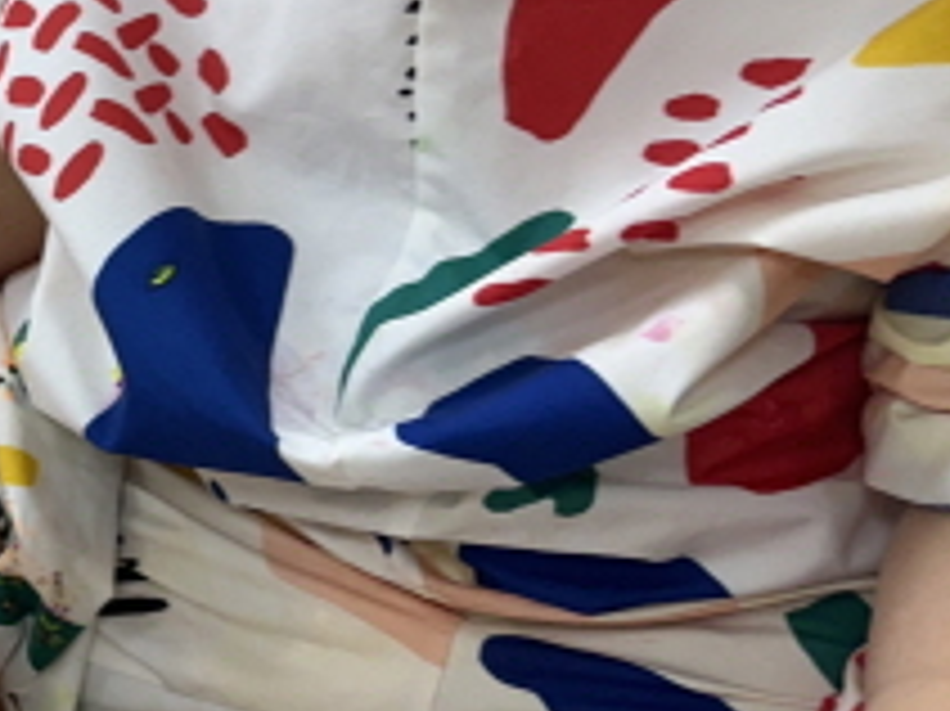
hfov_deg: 20.5
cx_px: -464
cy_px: 72
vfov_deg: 17.7
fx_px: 2249
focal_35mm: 82
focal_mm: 6.86
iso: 80
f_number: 1.78
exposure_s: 1/120
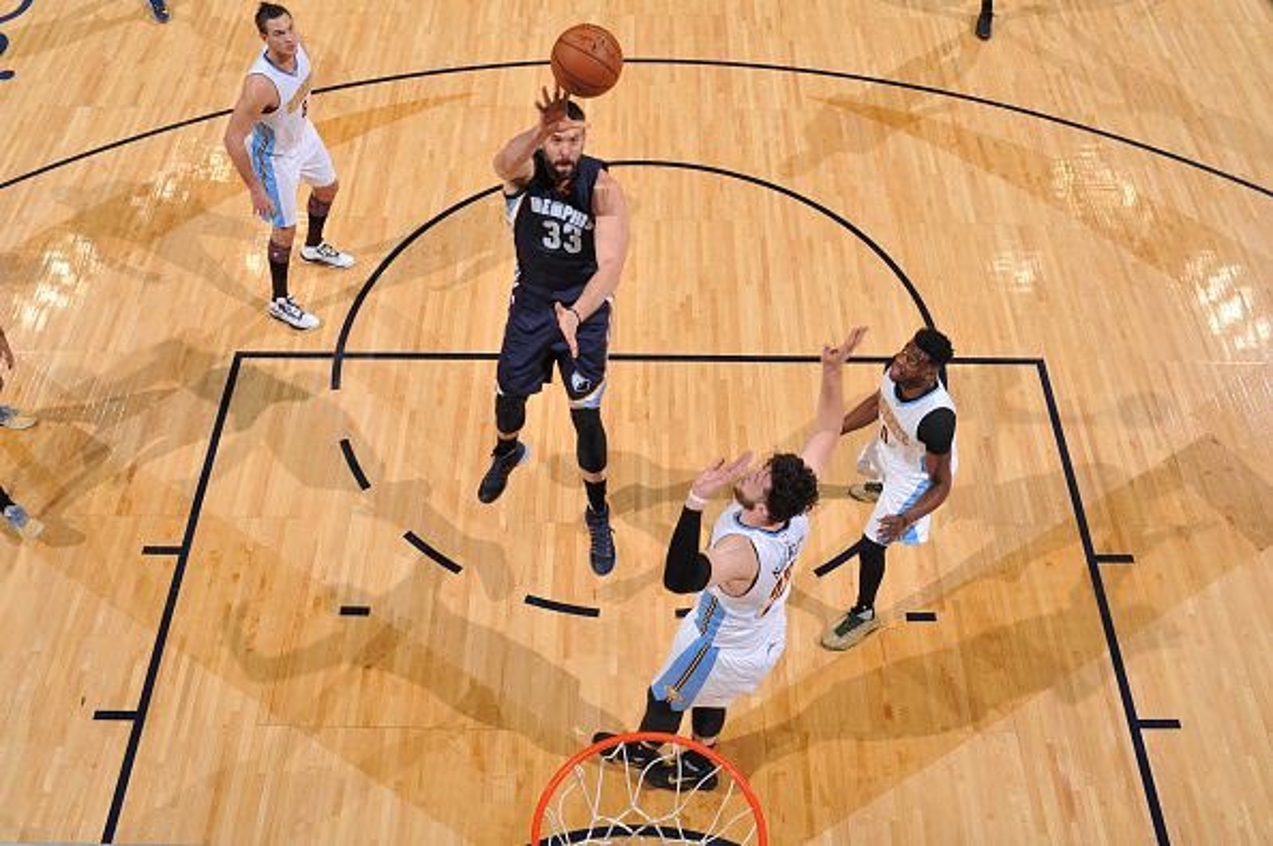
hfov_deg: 54.5
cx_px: 636
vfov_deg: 37.8
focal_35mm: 35
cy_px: 423
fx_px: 1237
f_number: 8
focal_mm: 35
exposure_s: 1/250
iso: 250
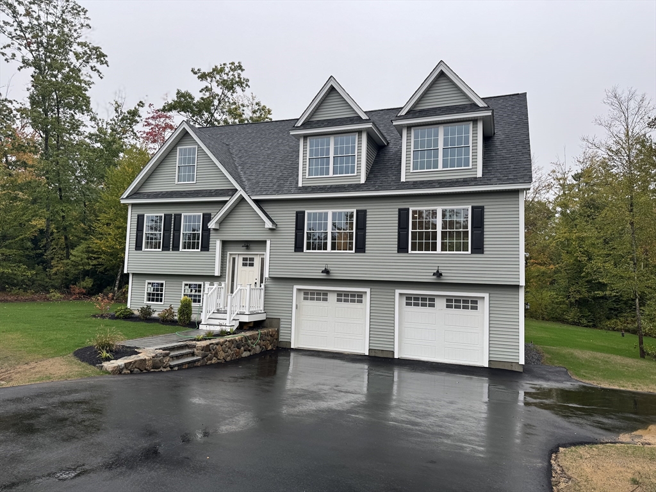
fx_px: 455
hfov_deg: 71.6
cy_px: 246
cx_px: 328
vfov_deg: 56.8
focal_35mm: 24
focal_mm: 6.76
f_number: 1.78
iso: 80
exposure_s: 1/457
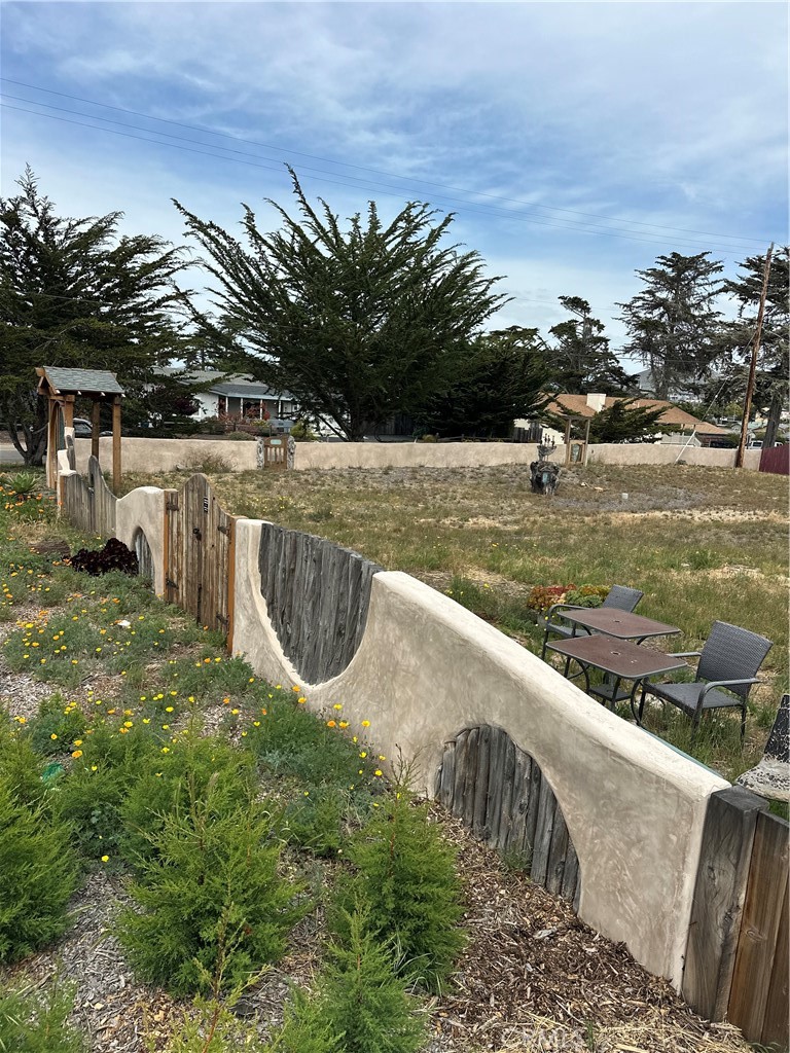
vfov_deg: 71.6
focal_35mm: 24
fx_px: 730
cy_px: 526
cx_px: 395
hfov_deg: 56.8
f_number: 1.78
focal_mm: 6.86
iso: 80
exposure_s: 1/4762
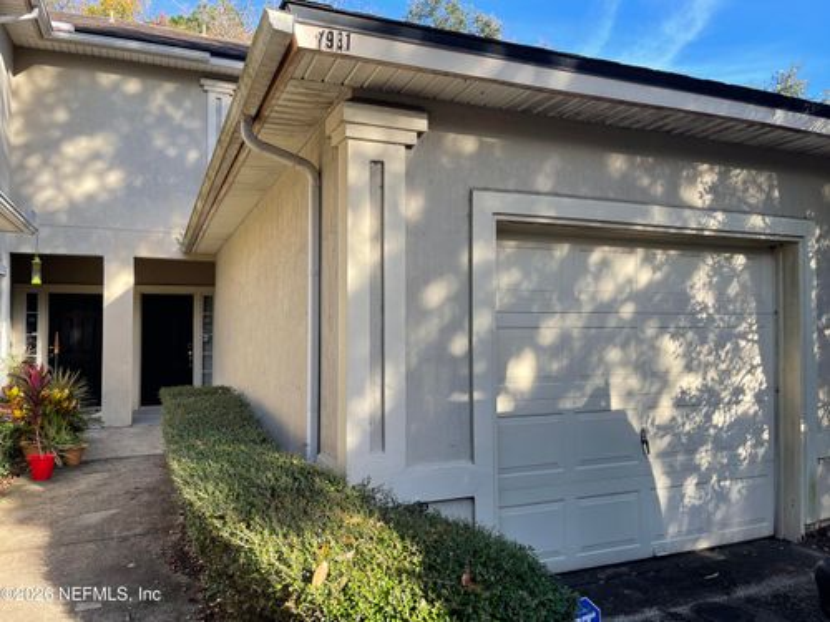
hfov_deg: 67.3
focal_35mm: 26
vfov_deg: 53.1
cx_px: 415
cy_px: 311
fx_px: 623
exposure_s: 1/486
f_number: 1.6
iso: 32
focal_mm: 5.1
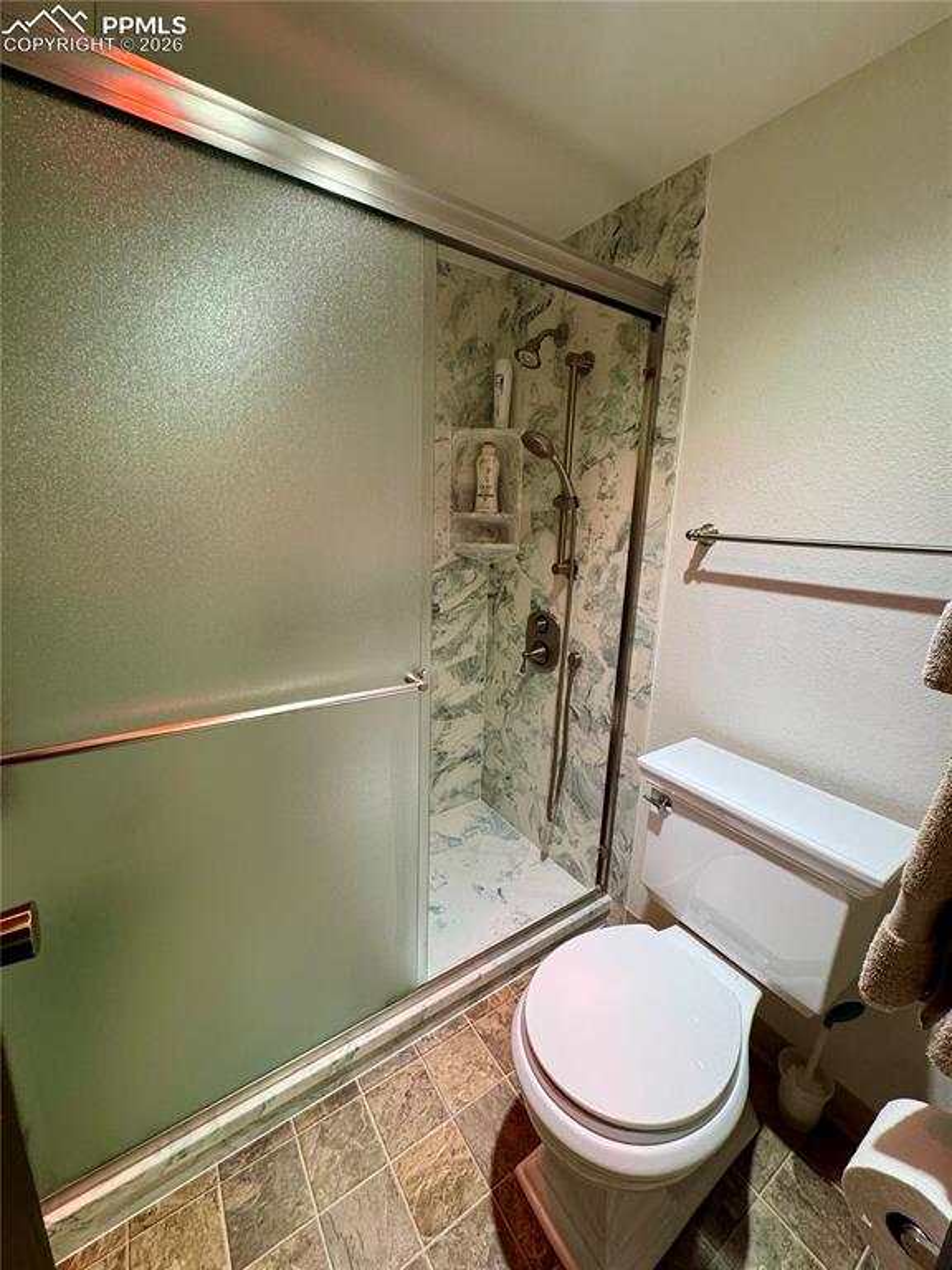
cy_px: 635
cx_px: 476
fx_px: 513
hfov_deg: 85.7
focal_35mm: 14
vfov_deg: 102.1
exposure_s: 1/60
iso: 200
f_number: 2.2
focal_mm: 2.22
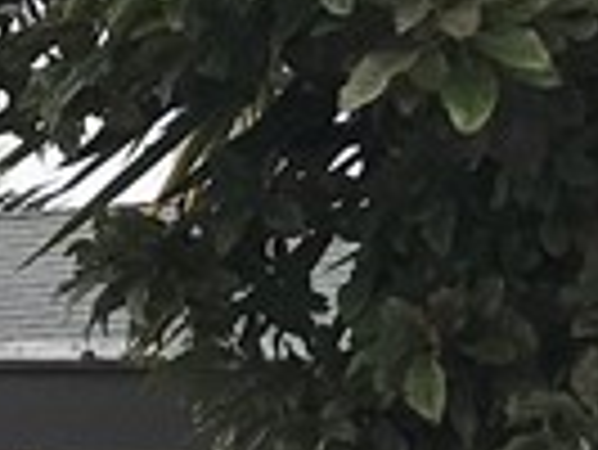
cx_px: -1034
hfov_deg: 8.1
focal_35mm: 216
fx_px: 3735
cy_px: 612
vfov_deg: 6.8
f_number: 1.8
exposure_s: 1/1140
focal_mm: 3.99
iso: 20
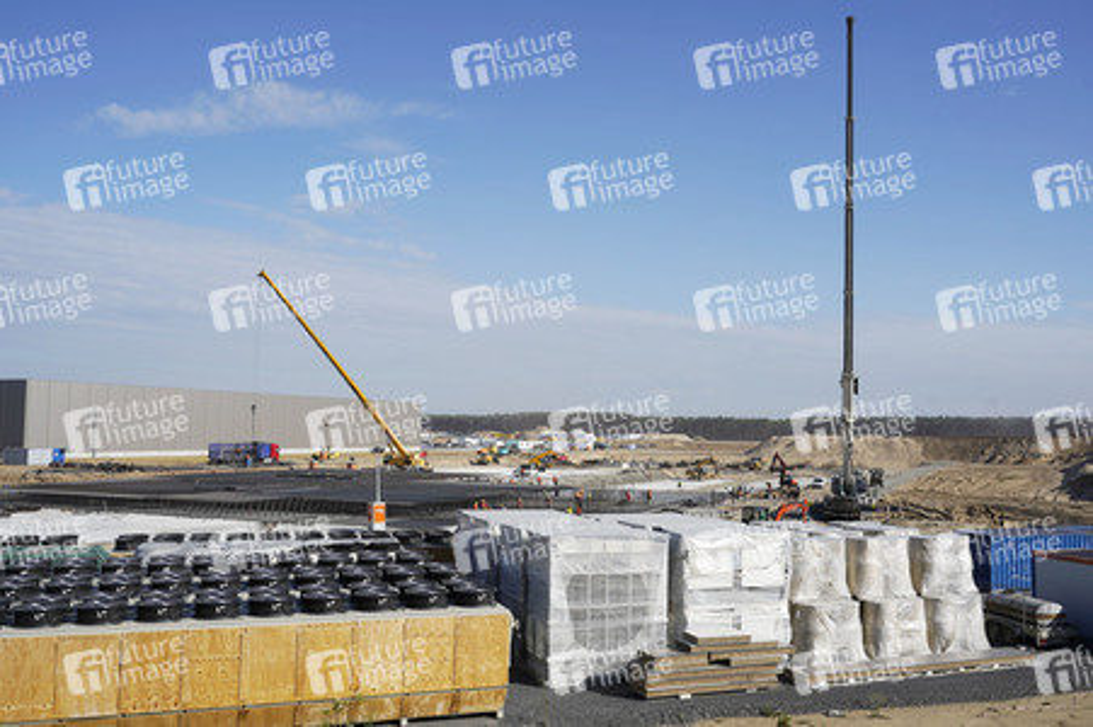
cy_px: 364
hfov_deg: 58.8
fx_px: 971
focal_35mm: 32
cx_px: 546
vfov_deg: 41.1
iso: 100
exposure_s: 1/640
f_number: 8
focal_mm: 32
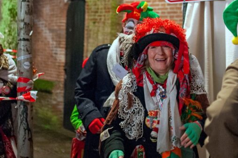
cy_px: 50
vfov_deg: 19.1
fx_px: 469
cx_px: 181
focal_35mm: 71
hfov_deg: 28.0
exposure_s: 1/40
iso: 2000
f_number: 1.8
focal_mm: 35
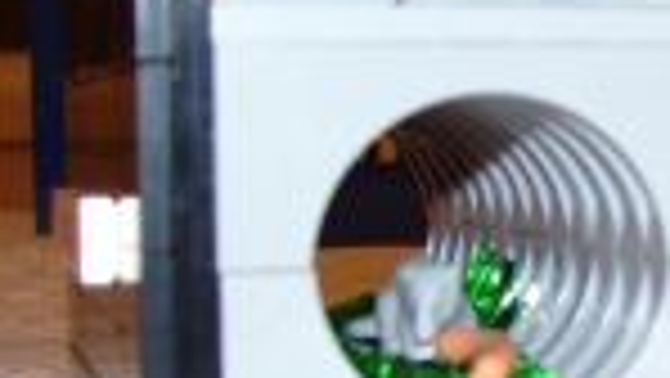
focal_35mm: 118
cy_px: 261
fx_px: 2097
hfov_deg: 17.7
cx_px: 683
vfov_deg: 10.3
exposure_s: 1/60
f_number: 2.7
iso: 80
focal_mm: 6
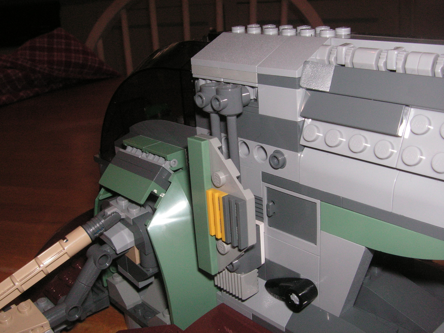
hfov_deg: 49.0
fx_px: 487
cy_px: 166
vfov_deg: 37.7
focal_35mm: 38
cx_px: 222
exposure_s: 1/45
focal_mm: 6.3
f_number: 6.6
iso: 160
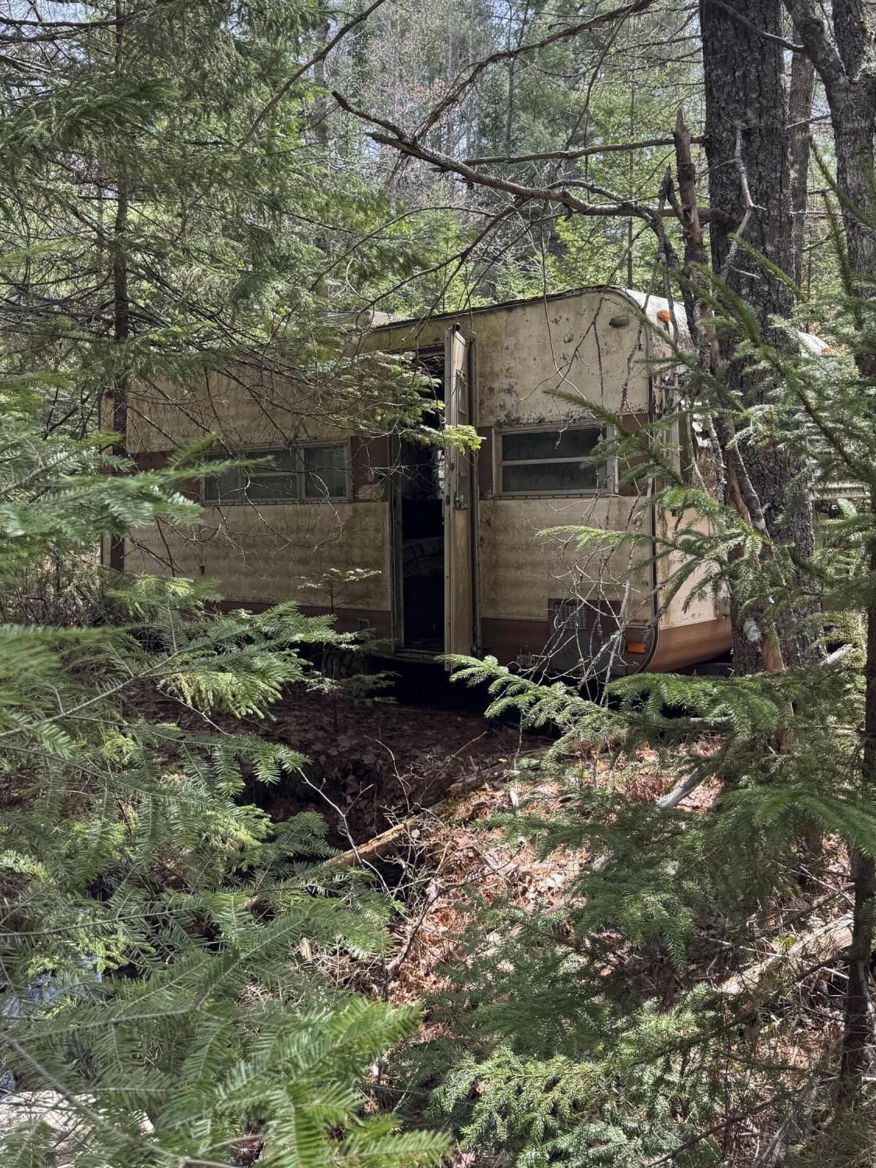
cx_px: 454
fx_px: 1080
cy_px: 495
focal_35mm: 32
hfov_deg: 44.2
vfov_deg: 56.6
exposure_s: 1/593
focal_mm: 6.76
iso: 80
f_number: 1.78
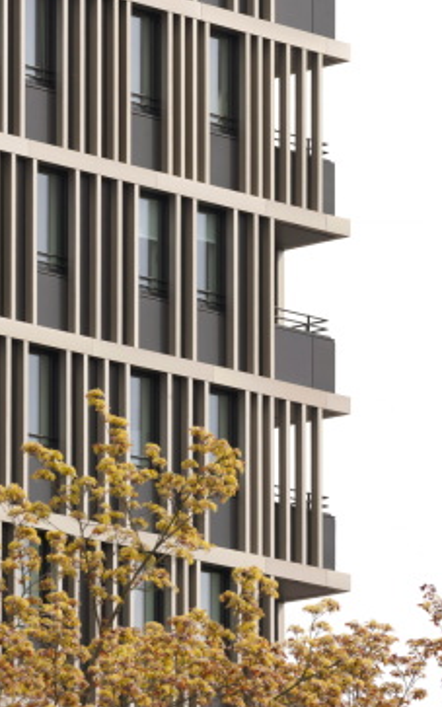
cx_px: 247
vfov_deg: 5.3
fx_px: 7564
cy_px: 341
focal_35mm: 393
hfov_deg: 3.3
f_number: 16
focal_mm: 310.5
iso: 100
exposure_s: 1/80
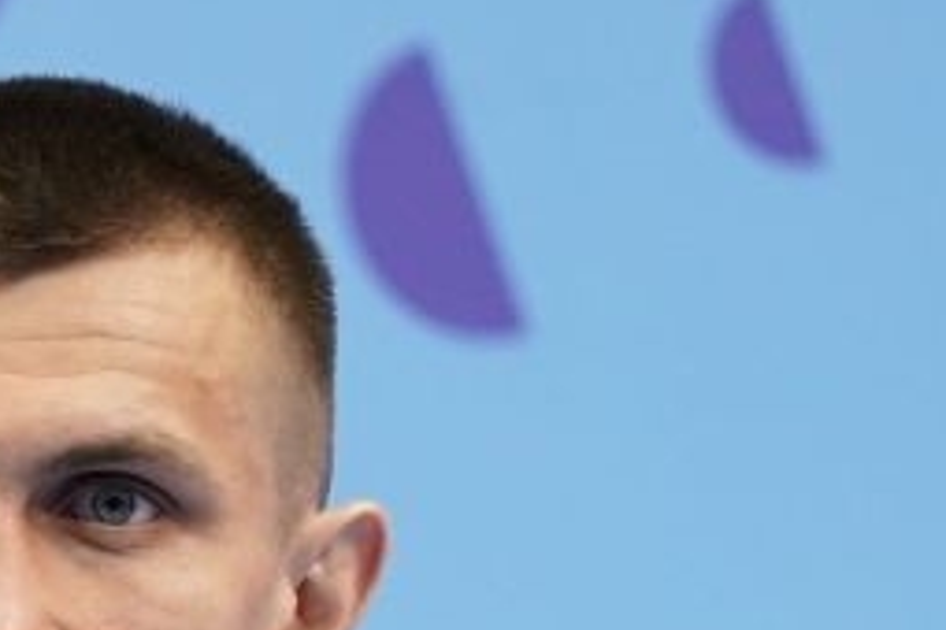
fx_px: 74124
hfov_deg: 0.7
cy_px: 1531
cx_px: -805
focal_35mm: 2821
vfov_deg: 0.5
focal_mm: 400
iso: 800
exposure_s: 1/500
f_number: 2.8
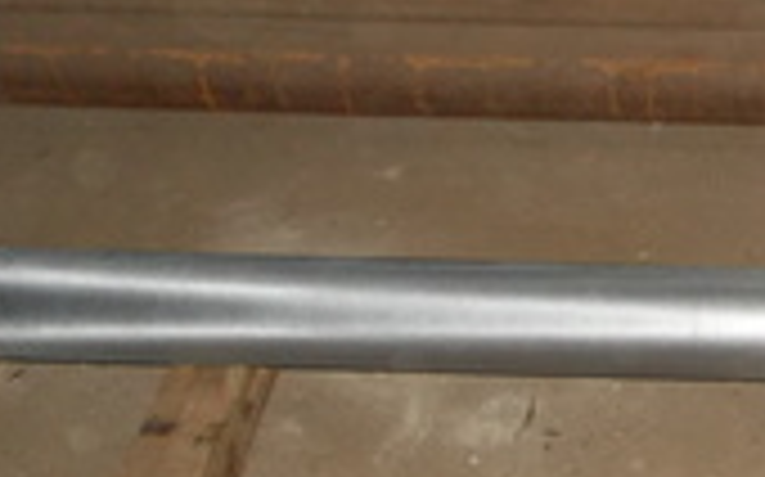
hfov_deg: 23.6
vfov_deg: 16.0
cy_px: 358
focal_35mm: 81
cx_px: 886
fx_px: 1688
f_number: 3.2
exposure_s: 1/25
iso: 200
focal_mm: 4.6
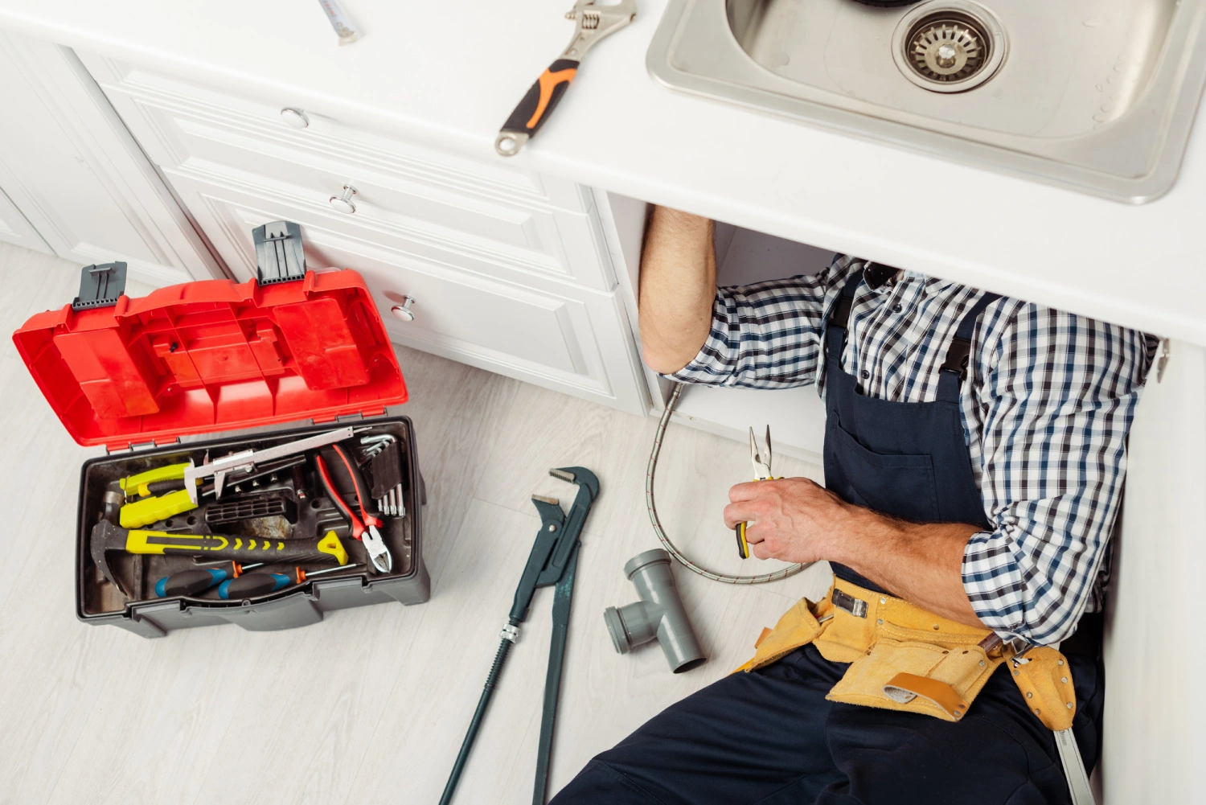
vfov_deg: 27.0
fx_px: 1675
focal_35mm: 50
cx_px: 603
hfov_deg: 39.6
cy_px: 402
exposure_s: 1/200
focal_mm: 50
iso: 100
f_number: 4
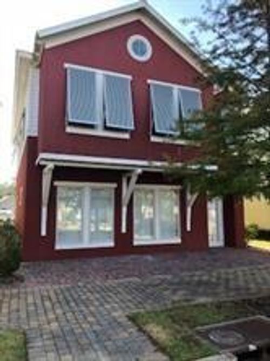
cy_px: 180
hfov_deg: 49.6
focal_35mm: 28
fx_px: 292
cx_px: 135
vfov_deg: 63.5
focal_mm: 3.99
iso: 25
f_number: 1.8
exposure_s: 1/120
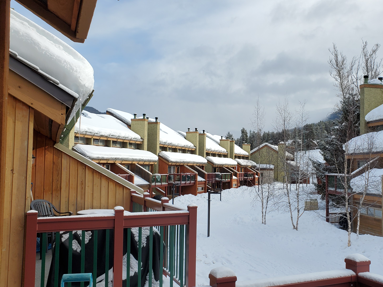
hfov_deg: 50.3
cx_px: 261
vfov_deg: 39.6
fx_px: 398
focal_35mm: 36
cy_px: 152
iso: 50
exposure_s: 1/902
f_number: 2.4
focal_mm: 4.3
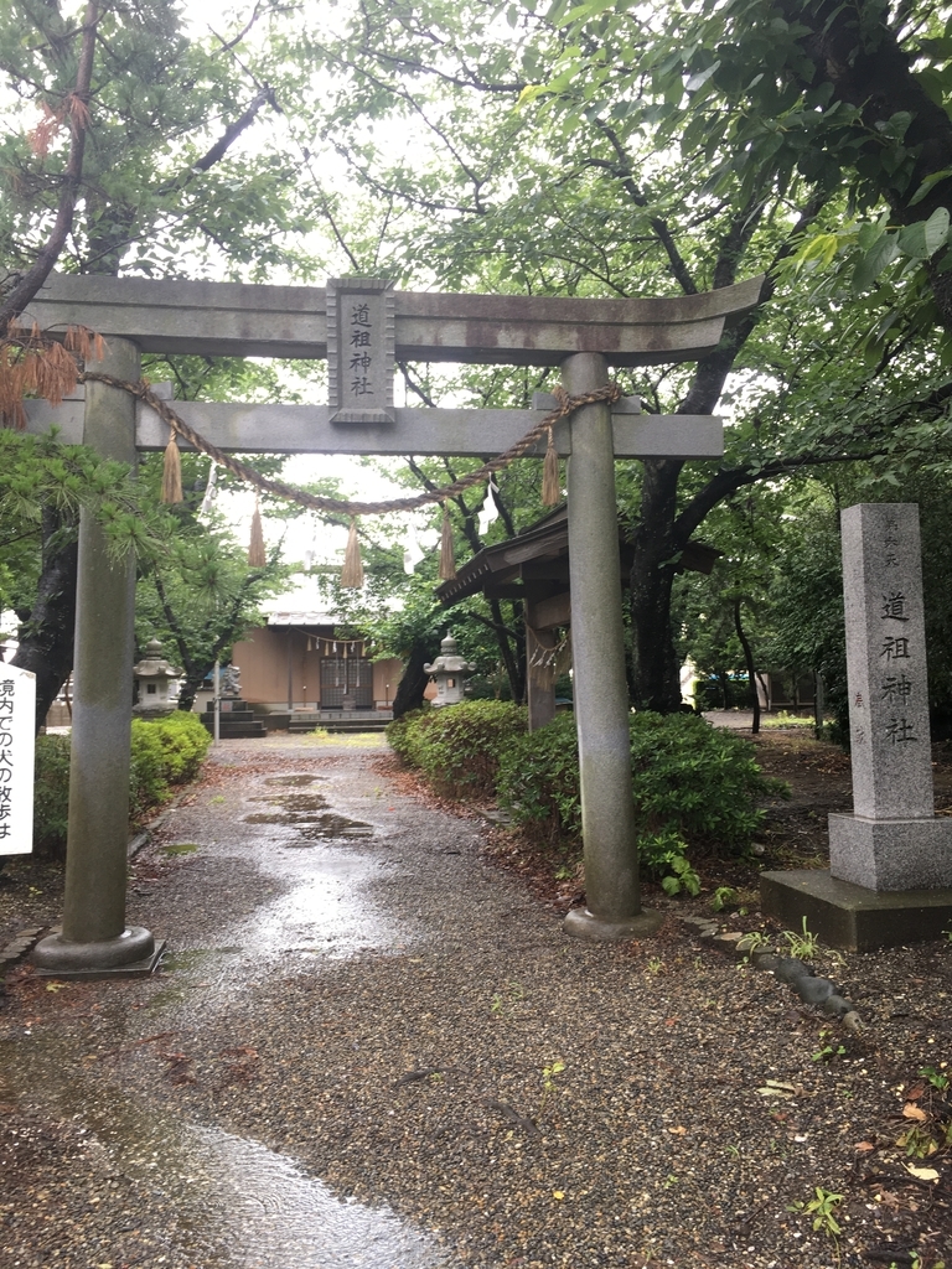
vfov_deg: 61.7
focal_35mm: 29
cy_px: 634
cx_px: 476
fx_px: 1063
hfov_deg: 48.2
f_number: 2.2
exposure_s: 1/60
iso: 25
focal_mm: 4.15
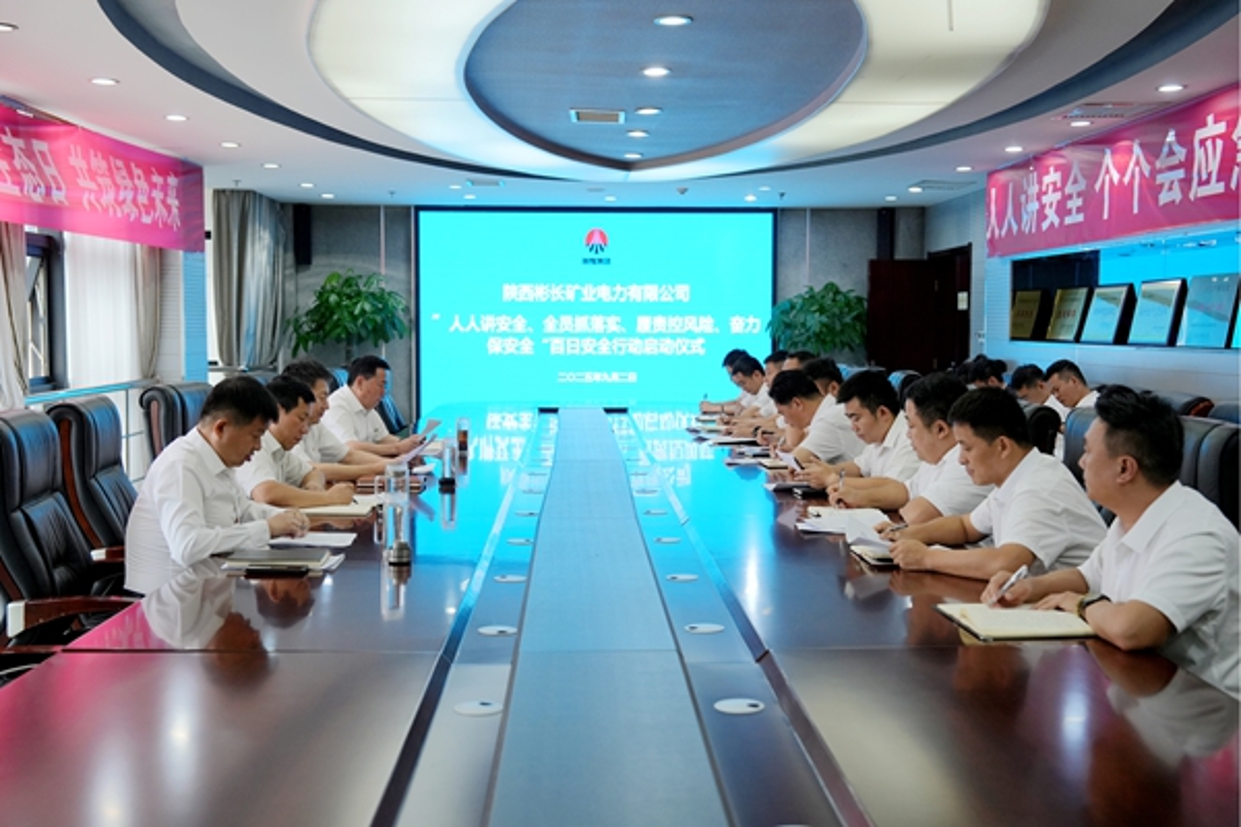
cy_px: 414
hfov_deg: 46.4
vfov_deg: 31.9
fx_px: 1448
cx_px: 620
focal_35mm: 42
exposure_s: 1/160
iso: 1250
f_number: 4
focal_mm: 42
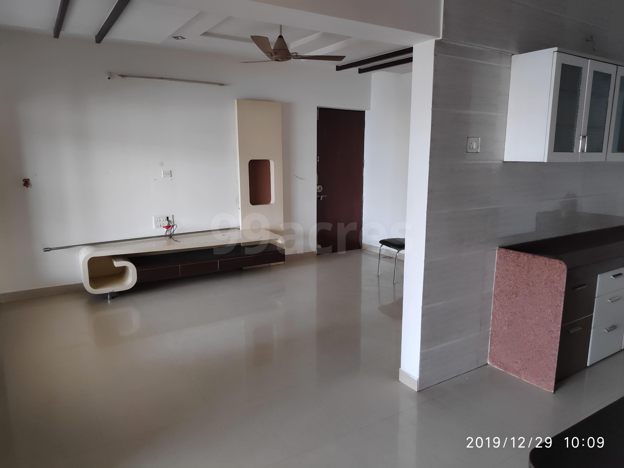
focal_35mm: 20
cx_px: 312
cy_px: 234
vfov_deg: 66.0
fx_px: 361
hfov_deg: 81.7
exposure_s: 1/50
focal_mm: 3.94
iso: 512
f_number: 1.9
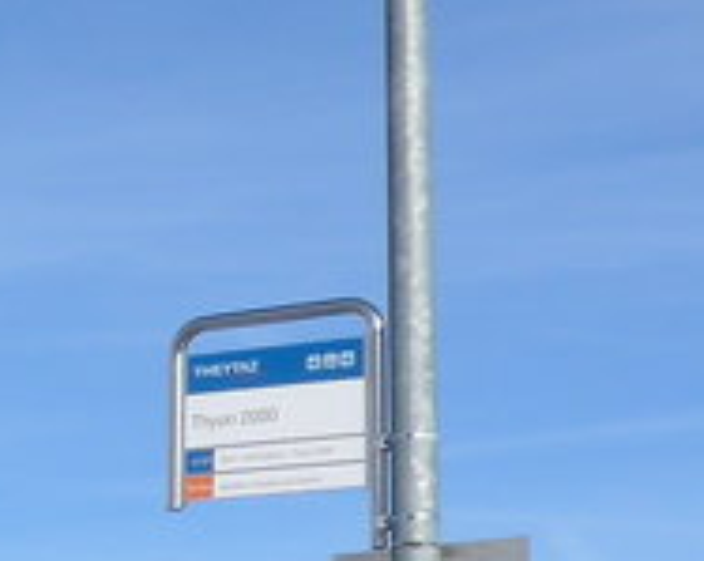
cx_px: -968
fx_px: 3786
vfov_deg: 8.3
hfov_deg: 9.5
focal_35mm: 182
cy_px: 877
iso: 80
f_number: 3.2
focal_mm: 6
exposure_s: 1/1600
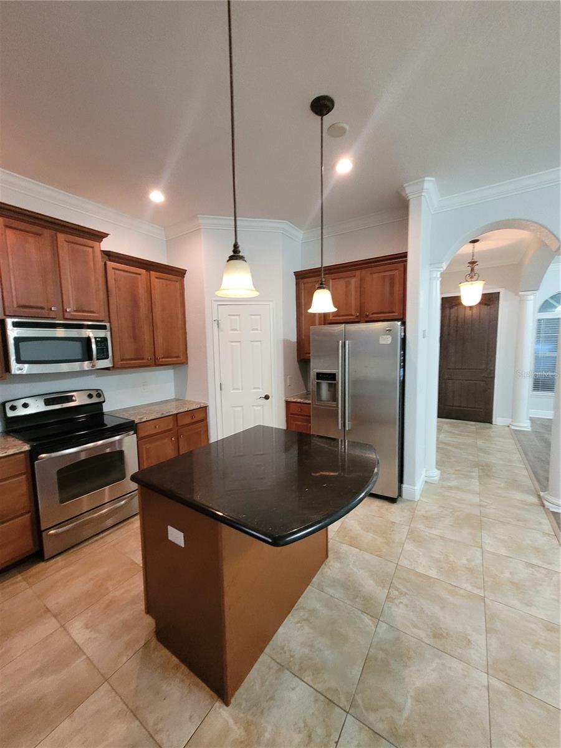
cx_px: 280
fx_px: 281
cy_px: 374
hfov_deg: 89.9
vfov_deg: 106.2
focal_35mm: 13
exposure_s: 1/30
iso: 400
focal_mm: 1.74
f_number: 2.2
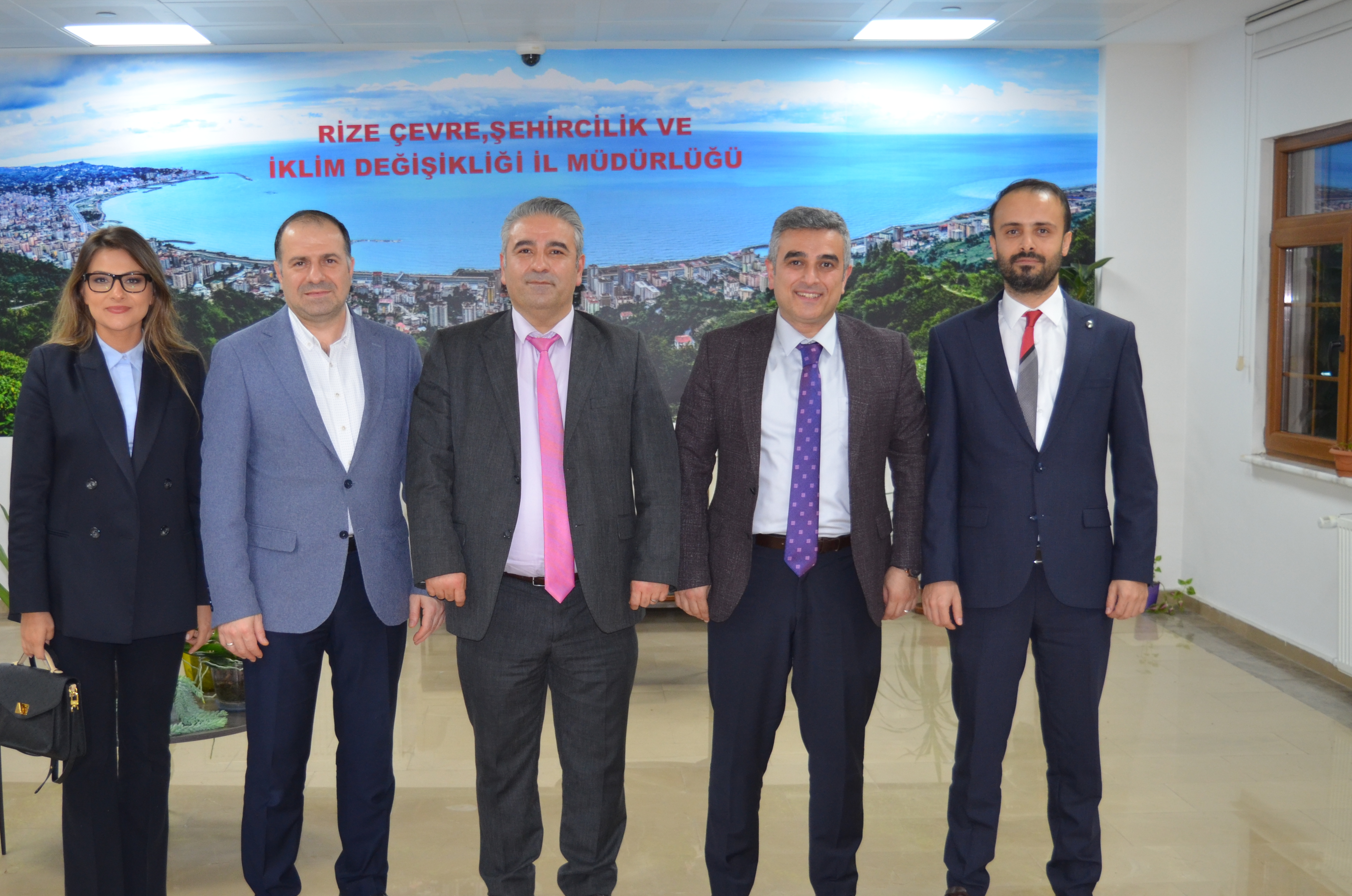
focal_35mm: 48
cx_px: 583
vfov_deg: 28.1
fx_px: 1785
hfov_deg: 41.4
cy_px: 535
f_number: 4
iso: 560
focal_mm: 25
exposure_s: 1/60
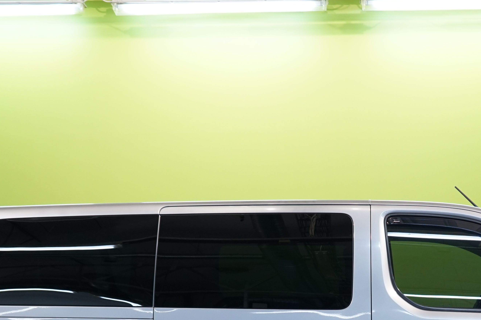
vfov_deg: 13.8
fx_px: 1296
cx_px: 341
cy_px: 339
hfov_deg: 20.9
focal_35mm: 97
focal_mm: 43
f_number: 4.5
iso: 640
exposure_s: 1/30
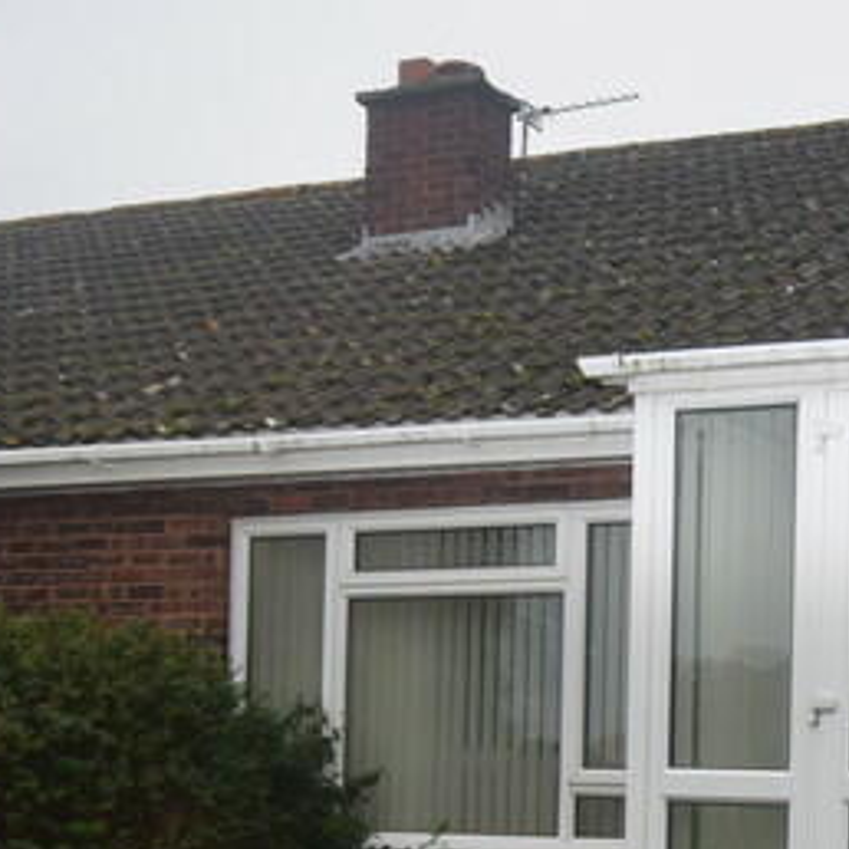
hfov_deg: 25.3
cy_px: 778
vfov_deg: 25.3
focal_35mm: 66
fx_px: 1823
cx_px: 796
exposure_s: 1/125
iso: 400
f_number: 6.3
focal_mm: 13
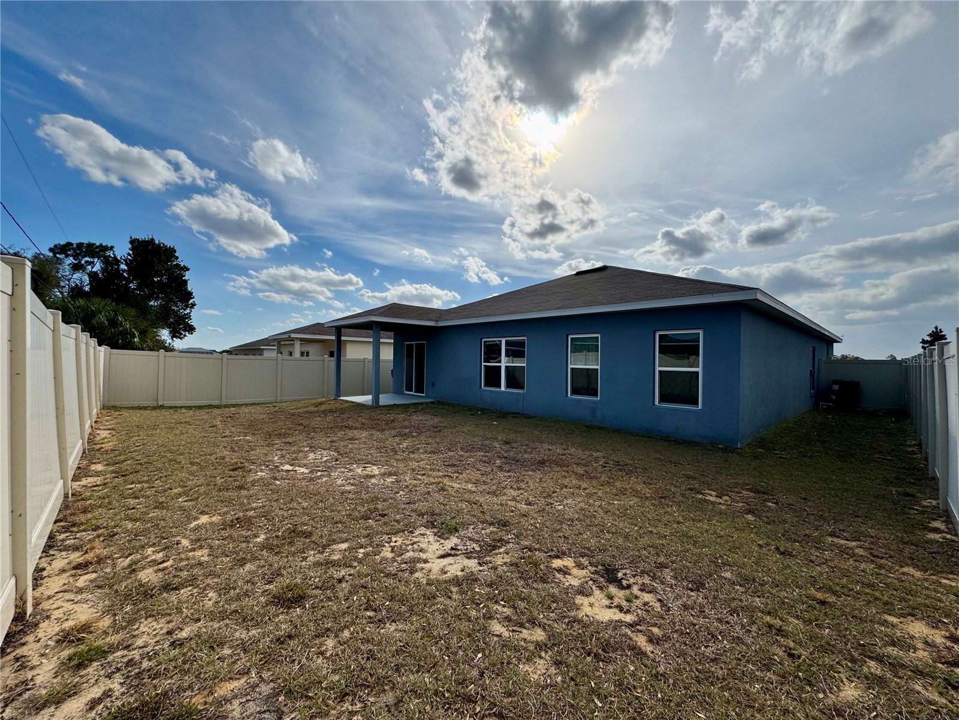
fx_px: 388
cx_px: 480
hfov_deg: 102.1
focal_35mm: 14
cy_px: 360
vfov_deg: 85.7
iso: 40
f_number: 2.2
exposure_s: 1/3906
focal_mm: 2.22
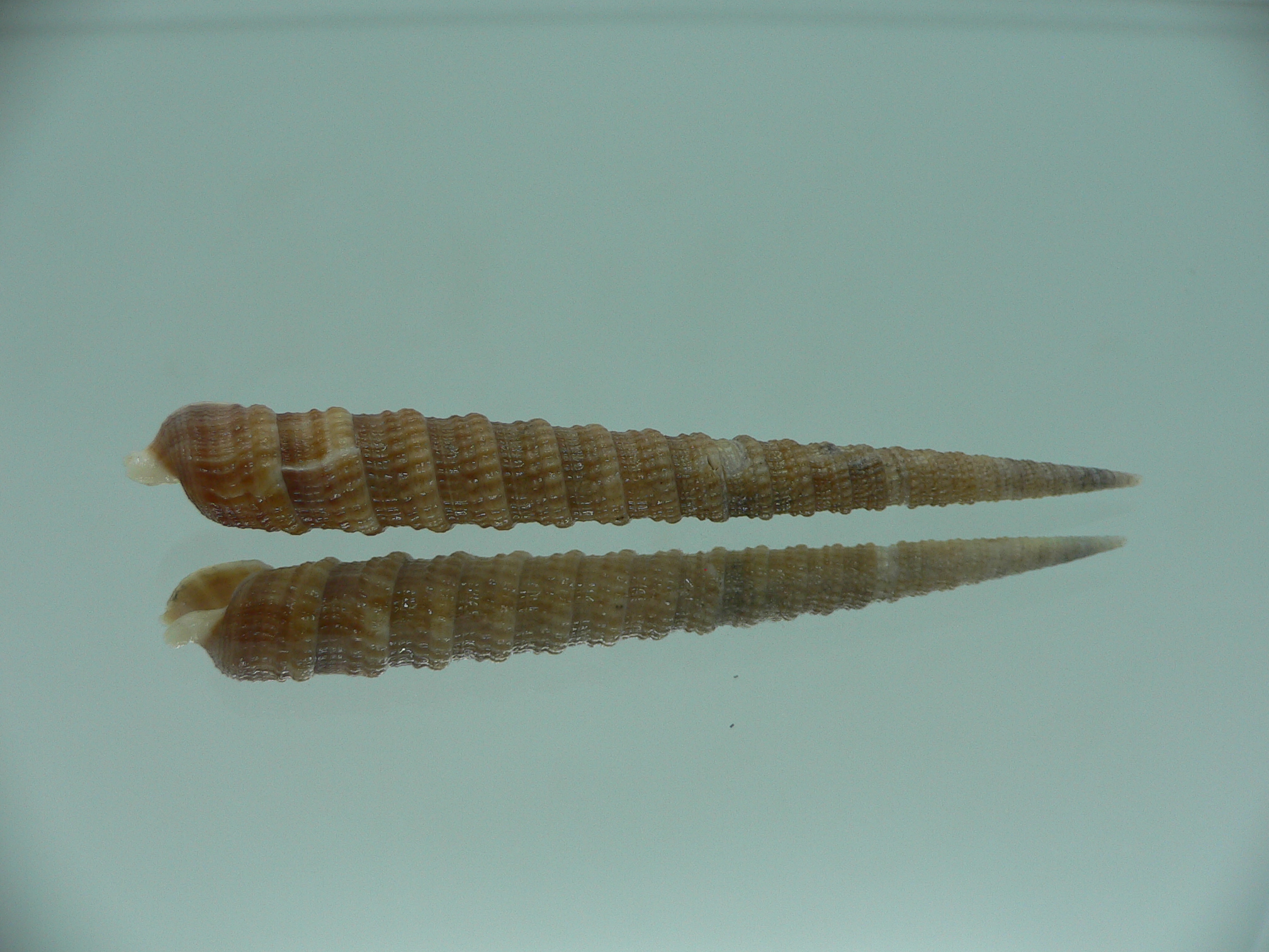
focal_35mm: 35
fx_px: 1283
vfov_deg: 40.7
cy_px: 476
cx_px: 634
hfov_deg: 52.6
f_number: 2.8
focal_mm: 4.6
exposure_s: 1/60
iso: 80
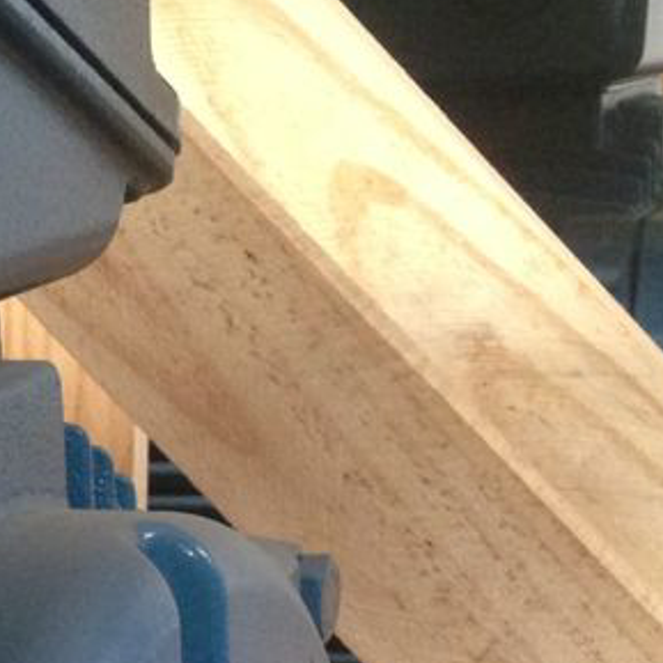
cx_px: -523
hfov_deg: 12.4
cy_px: 1064
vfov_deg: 12.7
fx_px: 2795
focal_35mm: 129
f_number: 2.4
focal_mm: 4.12
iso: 250
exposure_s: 1/20
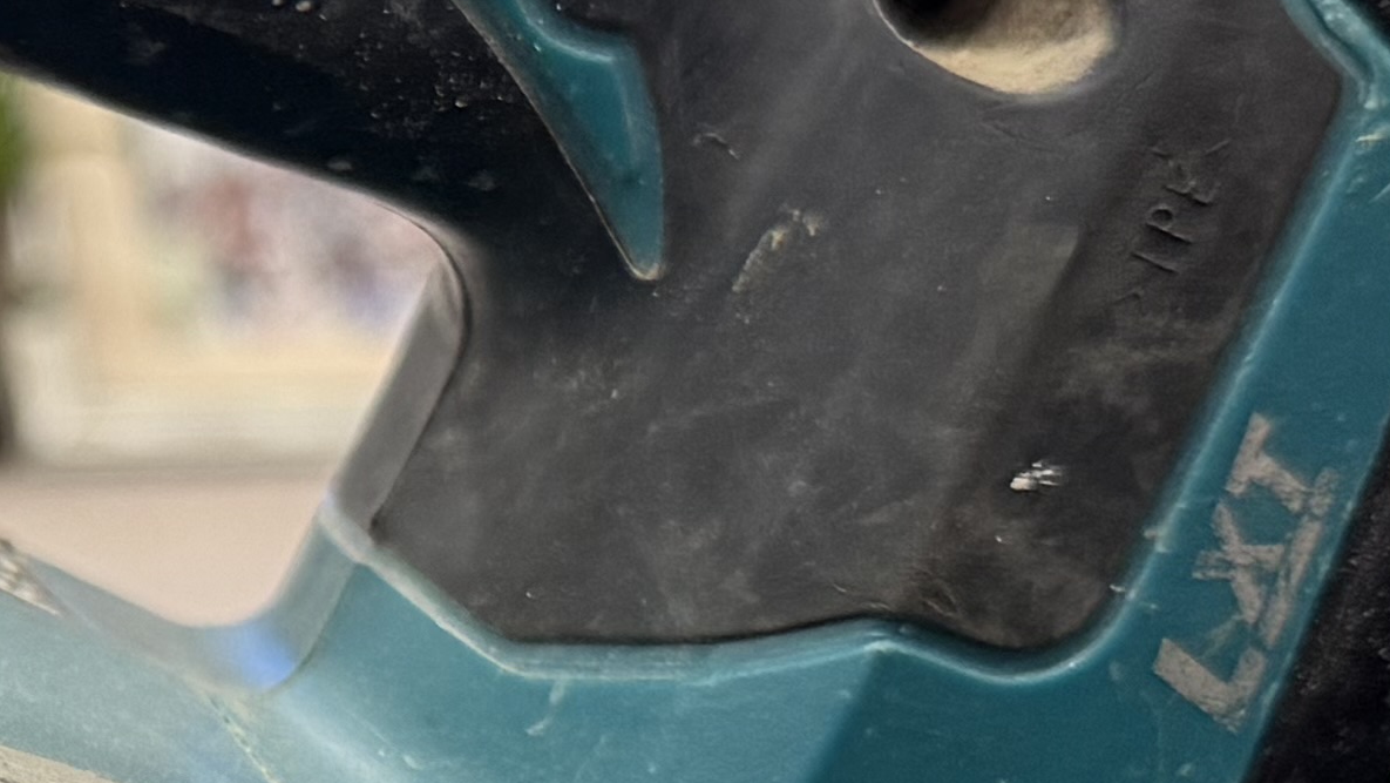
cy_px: 918
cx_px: -630
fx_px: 4645
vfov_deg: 9.5
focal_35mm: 126
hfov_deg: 15.8
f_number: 1.78
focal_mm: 6.76
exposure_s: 1/50
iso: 250
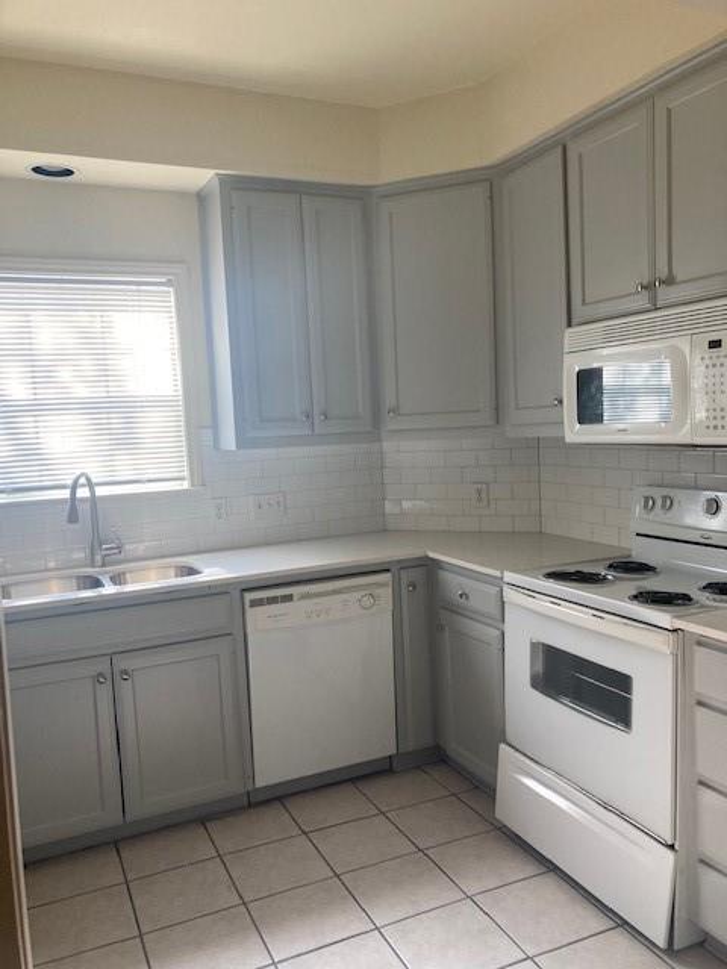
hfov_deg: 49.7
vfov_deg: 63.4
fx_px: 784
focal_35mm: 28
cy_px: 484
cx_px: 364
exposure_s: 1/75
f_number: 1.8
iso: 80
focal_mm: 3.99
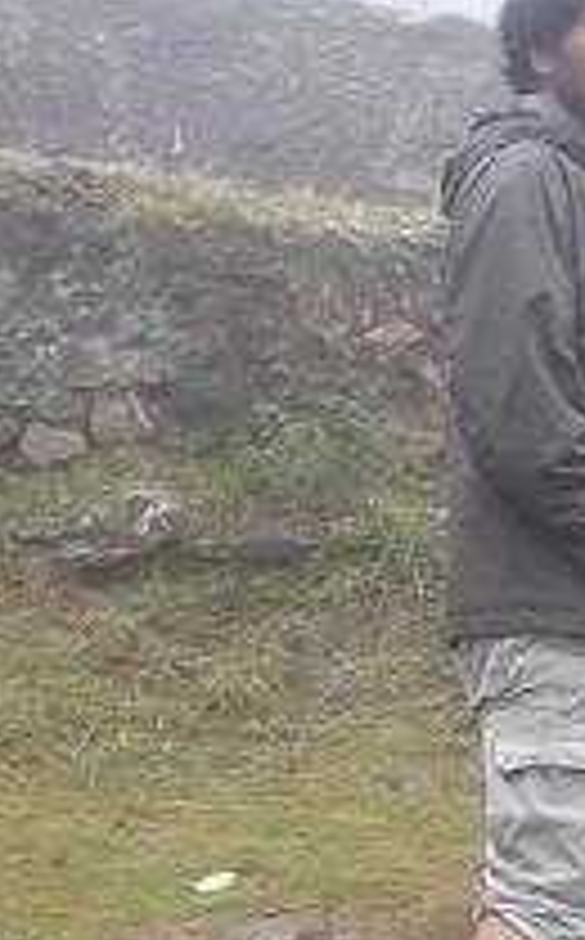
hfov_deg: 12.8
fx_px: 2611
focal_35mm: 102
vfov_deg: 20.4
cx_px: 392
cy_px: 562
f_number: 3.1
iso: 64
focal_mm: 6.3
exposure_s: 1/50
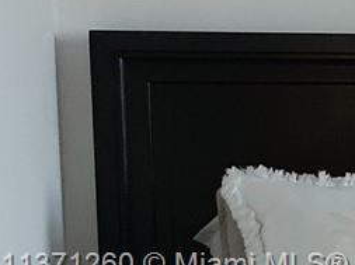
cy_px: 266
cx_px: 1097
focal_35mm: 171
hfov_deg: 9.1
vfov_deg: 8.6
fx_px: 1751
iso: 80
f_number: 1.9
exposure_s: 1/50
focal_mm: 3.6
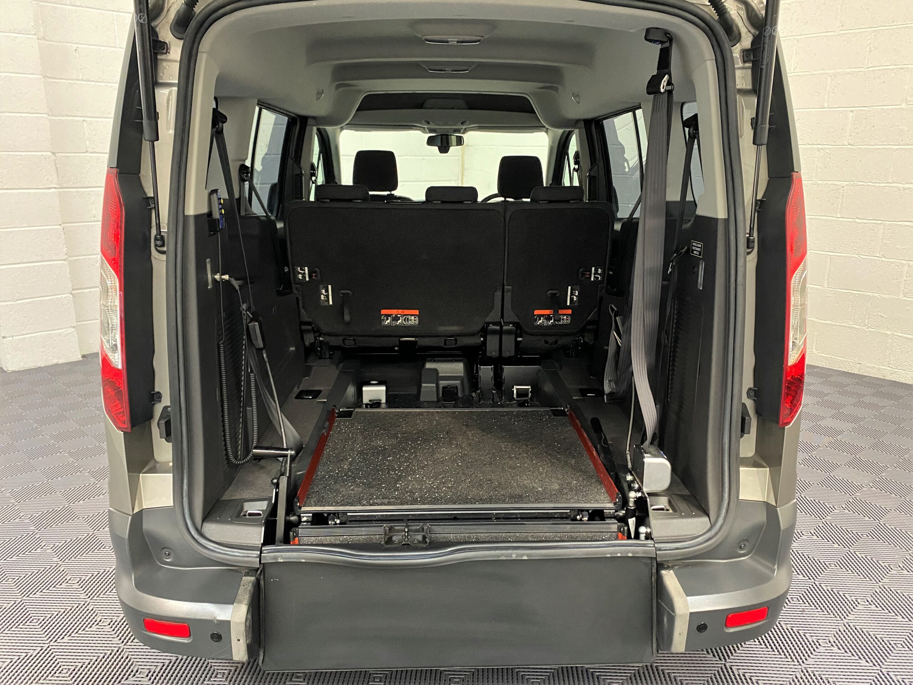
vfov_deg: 53.1
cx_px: 456
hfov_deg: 67.3
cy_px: 342
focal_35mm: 26
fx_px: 686
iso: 500
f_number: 1.8
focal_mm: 4.25
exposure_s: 1/33
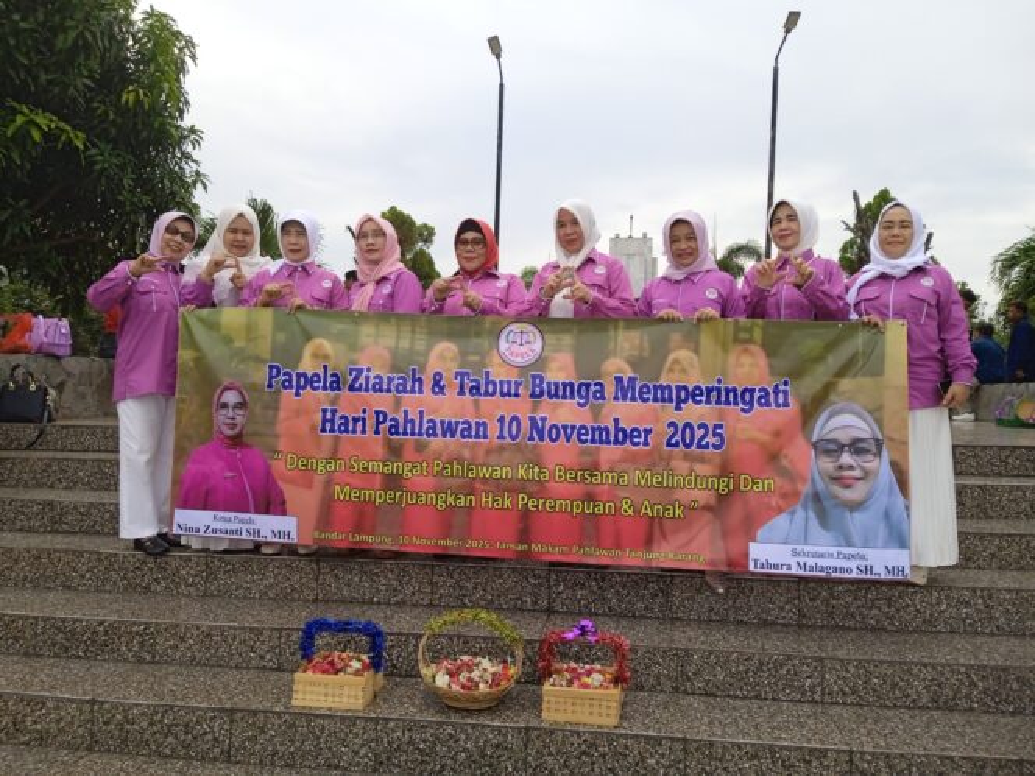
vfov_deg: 49.7
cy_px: 388
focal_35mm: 28
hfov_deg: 63.4
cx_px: 518
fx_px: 837
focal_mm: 3.43
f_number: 2.2
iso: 113
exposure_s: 1/847
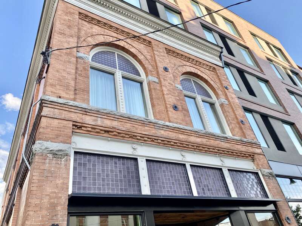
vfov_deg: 53.1
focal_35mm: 26
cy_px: 113
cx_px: 151
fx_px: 227
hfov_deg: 67.3
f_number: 1.8
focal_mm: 4.25
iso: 32
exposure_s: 1/510
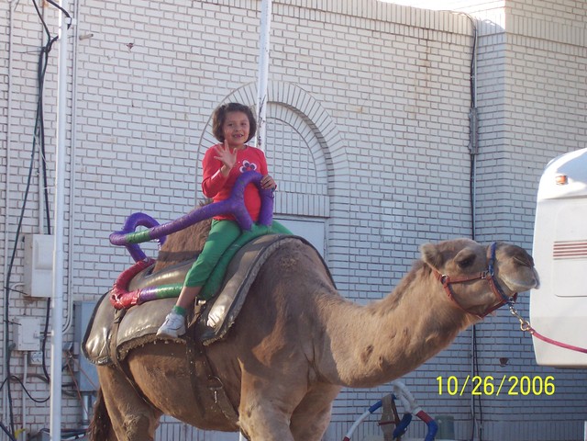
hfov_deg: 17.7
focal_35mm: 111
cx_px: 294
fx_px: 1882
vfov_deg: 13.3
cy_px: 220
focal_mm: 16.8
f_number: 4.8
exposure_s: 1/250
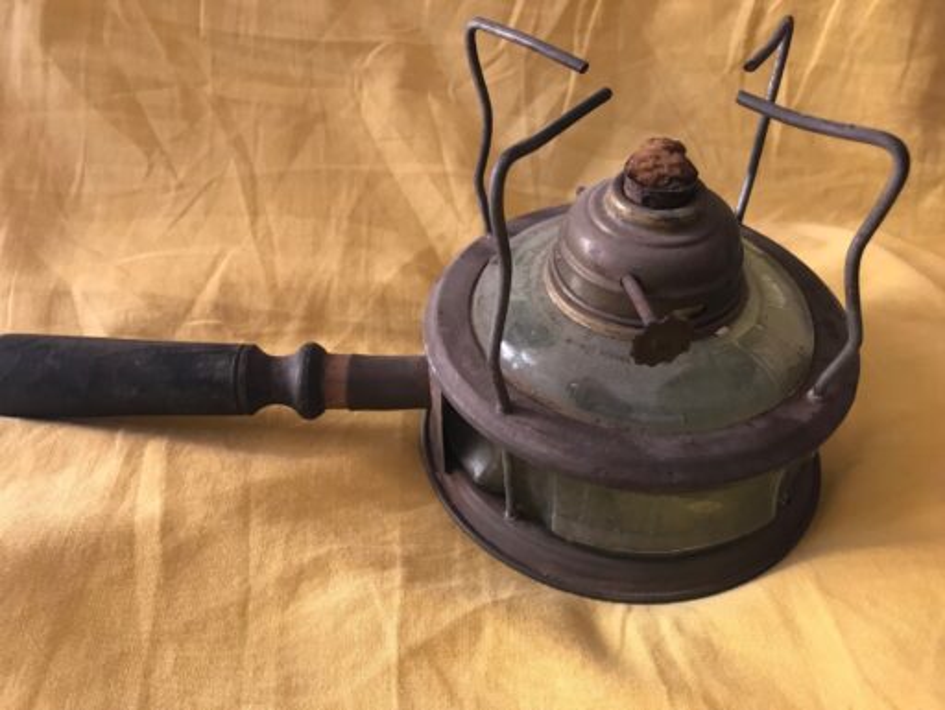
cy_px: 355
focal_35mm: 28
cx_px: 472
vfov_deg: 49.8
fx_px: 765
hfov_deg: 63.4
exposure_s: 1/17
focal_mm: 3.99
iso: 64
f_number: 1.8
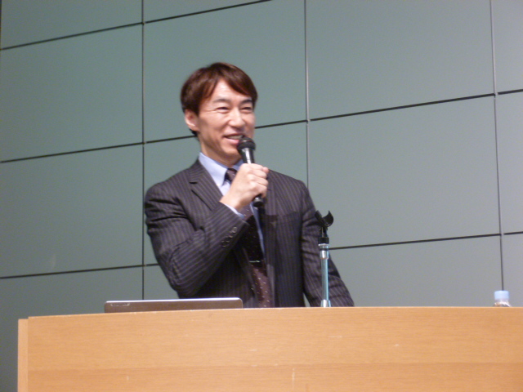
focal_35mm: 107
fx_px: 1617
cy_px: 196
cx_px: 262
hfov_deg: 18.4
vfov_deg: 13.8
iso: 400
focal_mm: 19.1
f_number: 5.4
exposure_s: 1/8
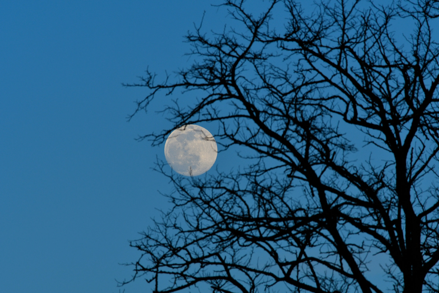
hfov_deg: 4.6
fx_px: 5487
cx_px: 220
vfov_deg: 3.1
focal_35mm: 450
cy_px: 146
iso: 100
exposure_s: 1/100
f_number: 14
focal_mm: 300
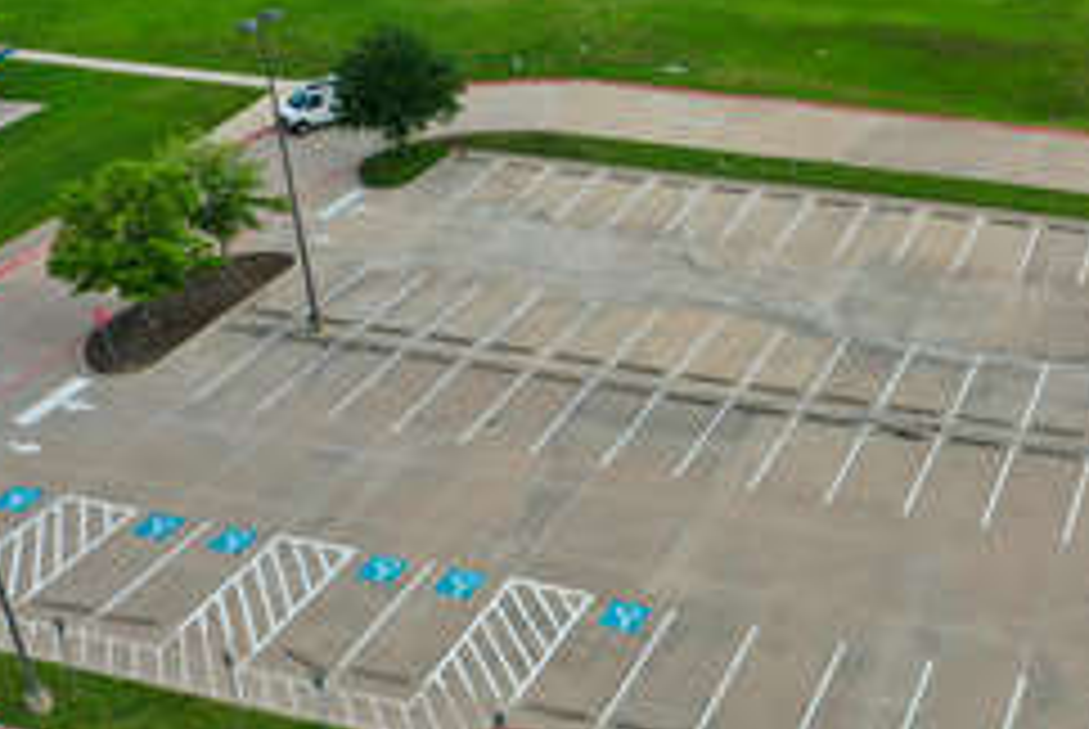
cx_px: 873
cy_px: 472
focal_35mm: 52
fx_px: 1575
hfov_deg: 36.8
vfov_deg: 26.0
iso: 100
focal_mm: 10.26
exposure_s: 1/200
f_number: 4.5
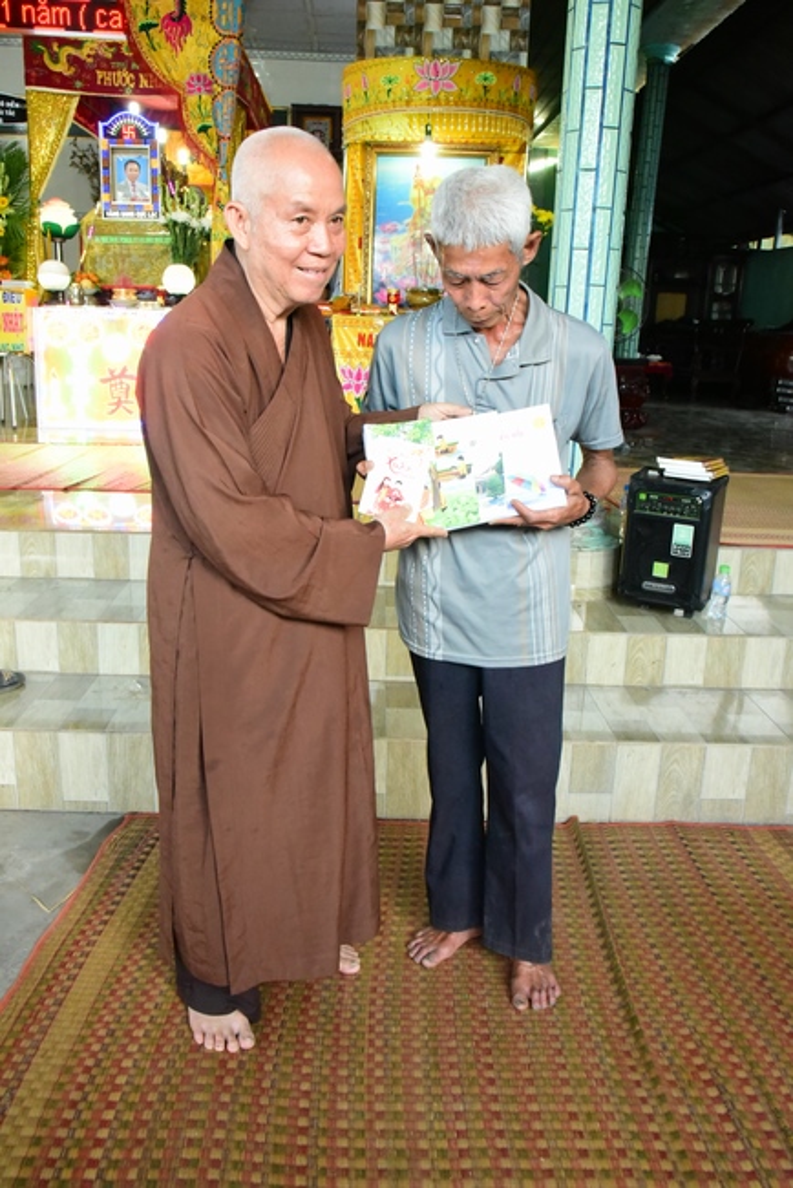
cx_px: 396
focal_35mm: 30
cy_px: 594
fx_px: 990
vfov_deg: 61.9
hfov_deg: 43.6
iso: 10000
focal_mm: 30
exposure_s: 1/100
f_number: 13
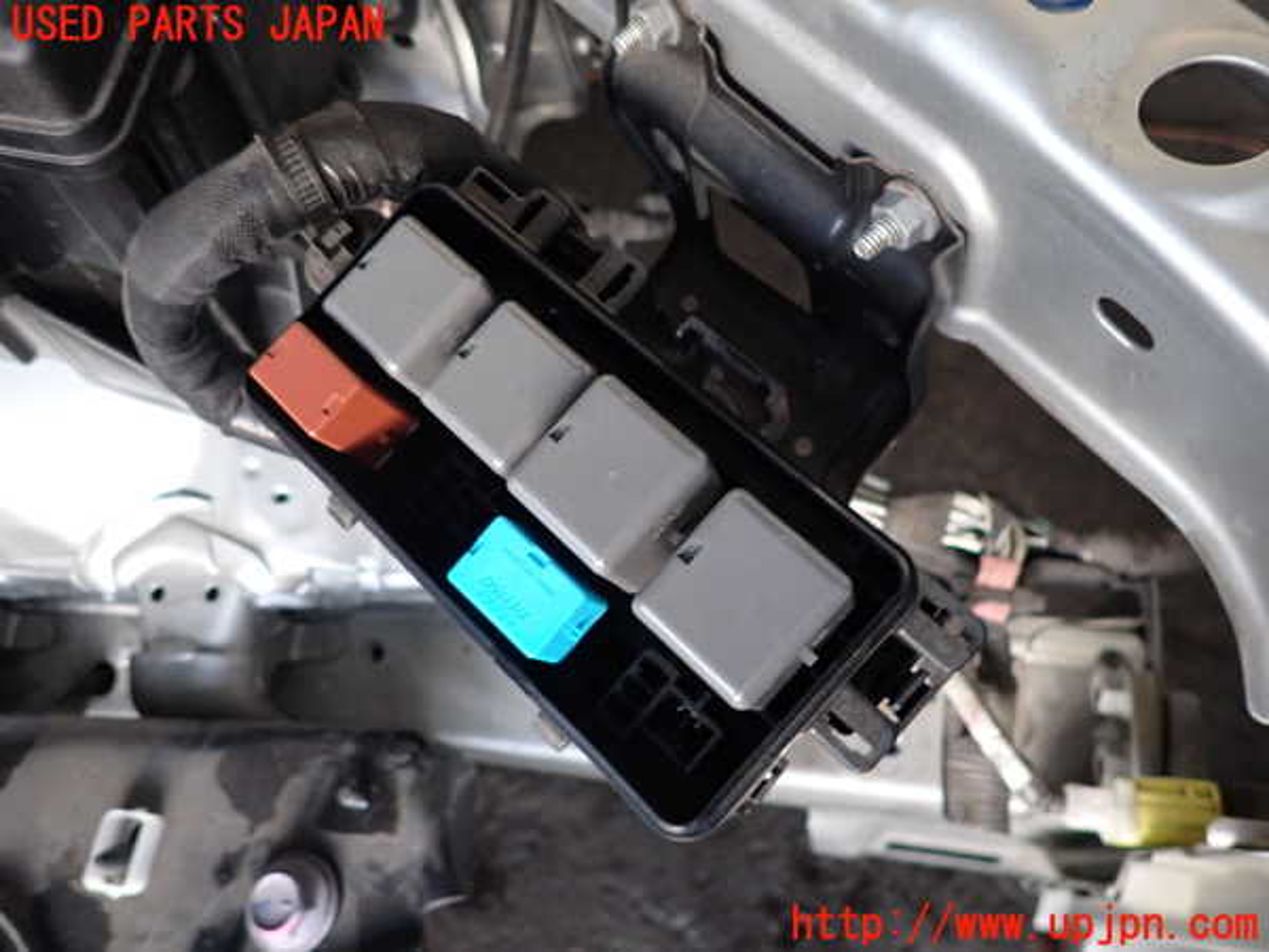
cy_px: 476
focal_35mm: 25
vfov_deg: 54.9
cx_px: 634
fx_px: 916
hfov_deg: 69.4
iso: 200
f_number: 2
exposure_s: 1/30
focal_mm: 4.5
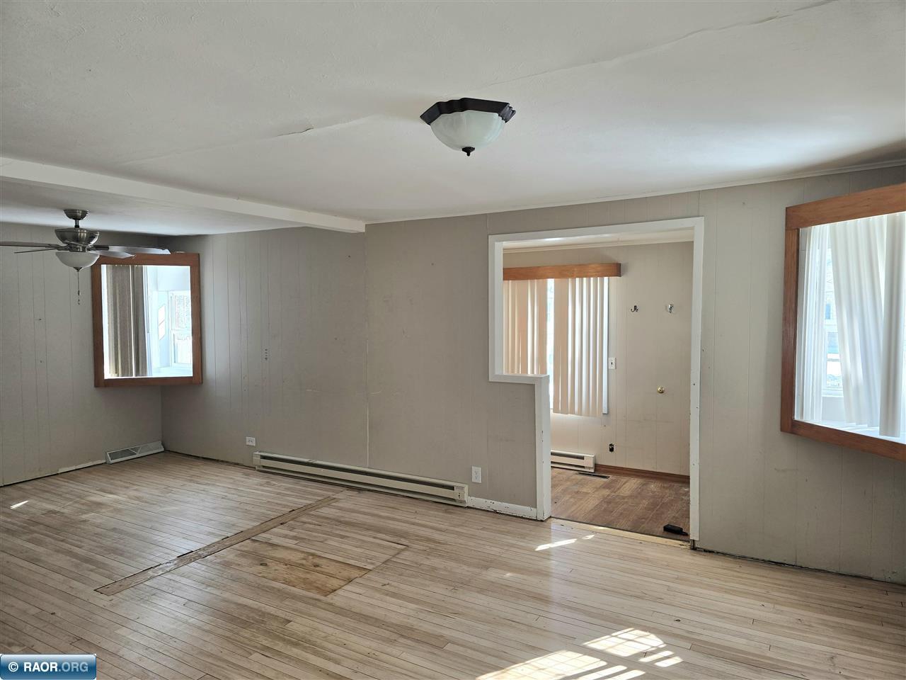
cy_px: 340
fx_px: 602
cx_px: 453
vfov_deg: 58.9
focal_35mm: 23
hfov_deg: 73.9
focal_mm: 6.3
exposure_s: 1/182
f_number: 1.7
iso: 80
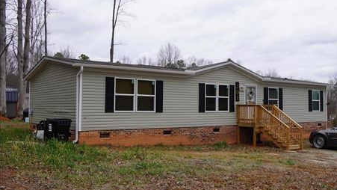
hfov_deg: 54.4
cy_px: 86
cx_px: 186
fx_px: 327
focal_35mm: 37
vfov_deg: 32.3
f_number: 8
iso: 100
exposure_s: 1/125
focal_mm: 21
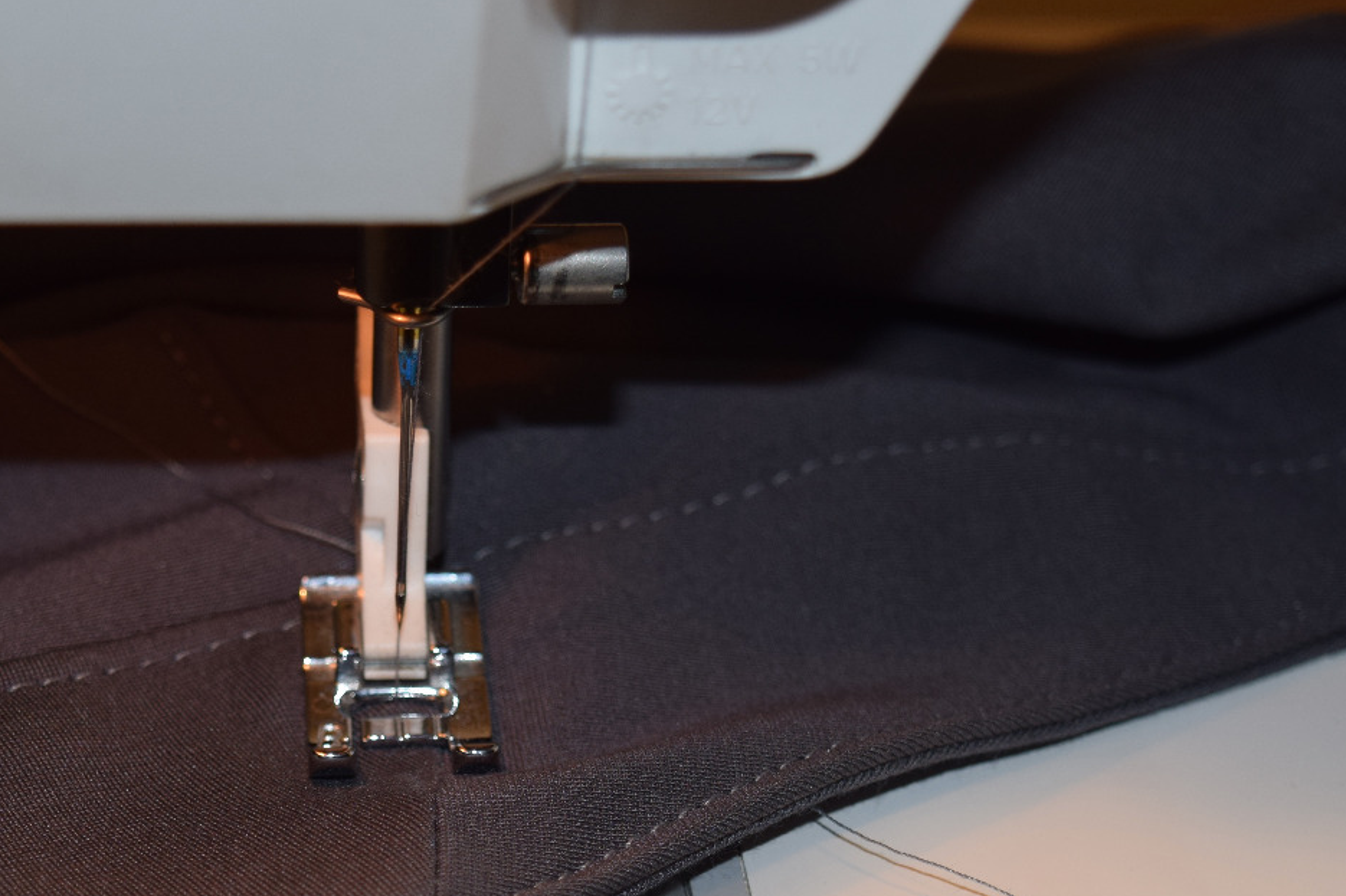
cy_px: 774
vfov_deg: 13.1
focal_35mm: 104
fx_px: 3888
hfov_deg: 19.5
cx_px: 380
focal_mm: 40
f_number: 5.6
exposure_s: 1/125
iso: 200
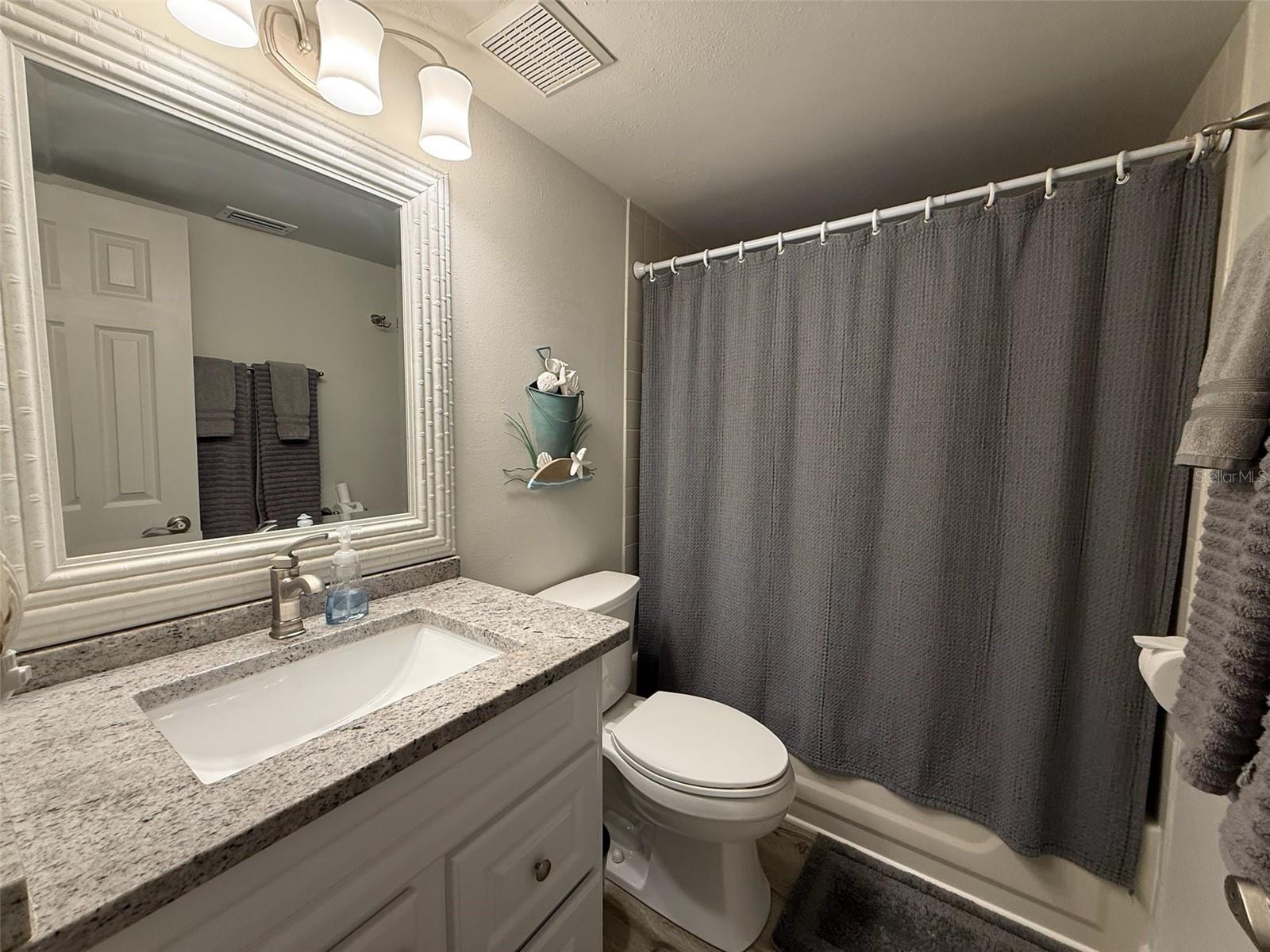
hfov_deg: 102.1
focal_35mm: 14
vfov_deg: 85.7
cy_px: 476
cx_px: 635
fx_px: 514
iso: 250
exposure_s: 1/120
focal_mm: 2.22
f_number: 2.2
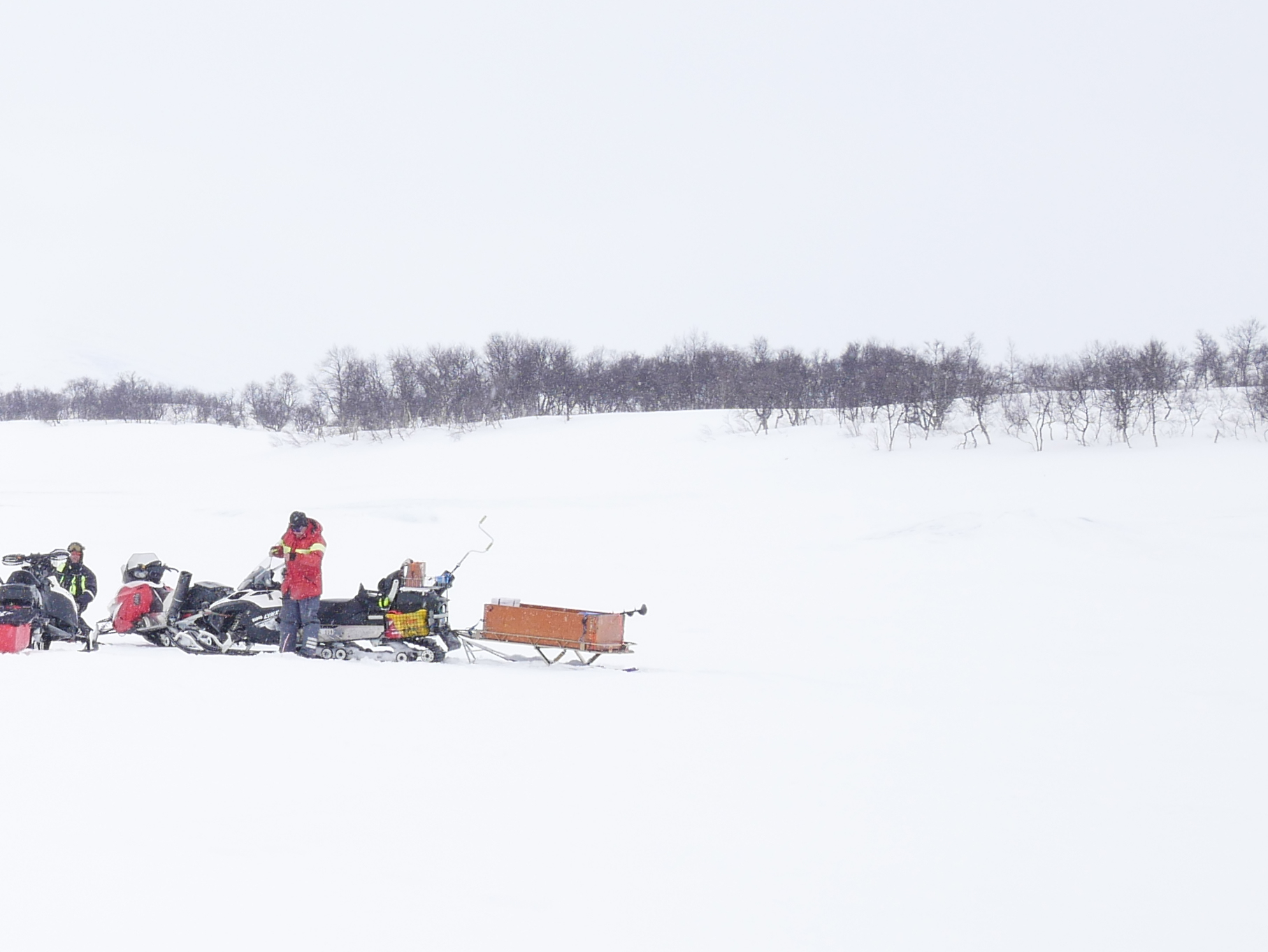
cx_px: -268
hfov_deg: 11.9
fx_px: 5936
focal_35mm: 162
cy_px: 452
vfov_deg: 9.2
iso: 200
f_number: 9
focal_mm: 32
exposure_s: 1/320
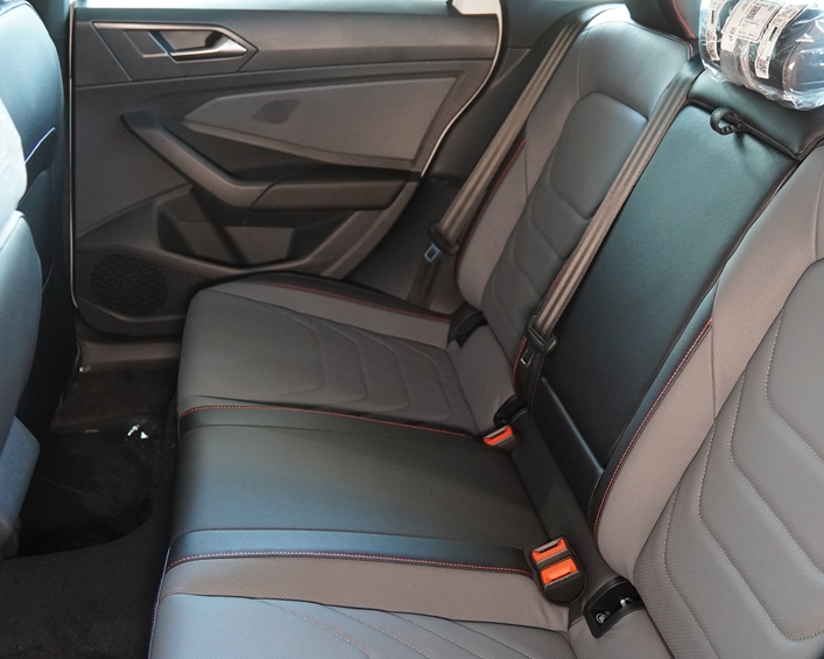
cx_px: 541
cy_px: 284
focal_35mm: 35
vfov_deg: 42.5
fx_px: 845
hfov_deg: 51.1
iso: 2500
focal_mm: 17
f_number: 2.8
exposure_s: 1/160
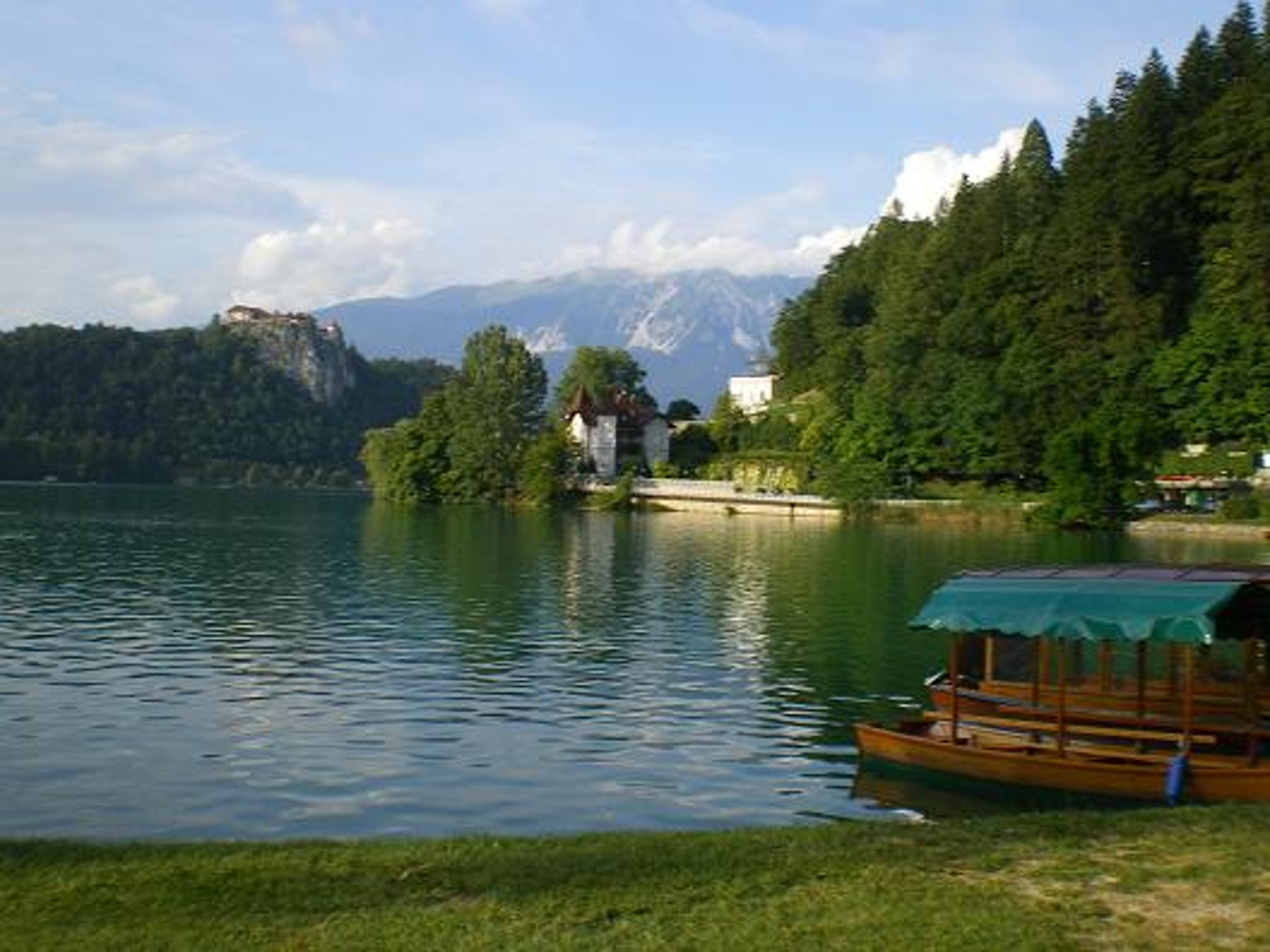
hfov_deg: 49.0
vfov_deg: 37.7
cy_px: 476
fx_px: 1394
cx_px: 635
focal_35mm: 38
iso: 64
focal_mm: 6.3
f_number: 4.6
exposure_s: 1/250
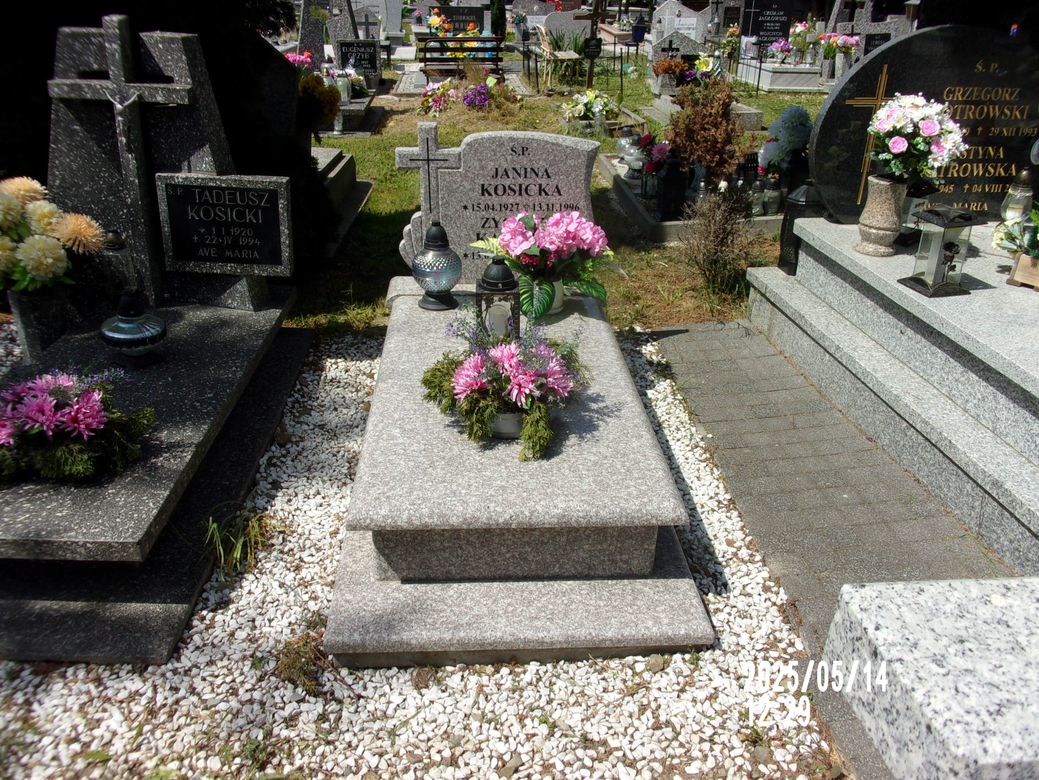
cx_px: 520
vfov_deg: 49.7
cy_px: 390
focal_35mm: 28
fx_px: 840
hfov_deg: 63.4
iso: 80
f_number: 10.8
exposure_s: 1/120
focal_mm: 5.1
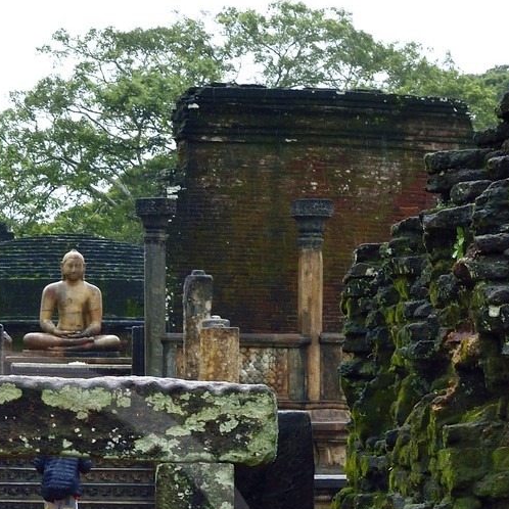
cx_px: -26
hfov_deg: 13.9
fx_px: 2046
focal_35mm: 123
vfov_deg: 13.6
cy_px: 667
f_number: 10
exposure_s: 1/160
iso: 1600
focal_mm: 45
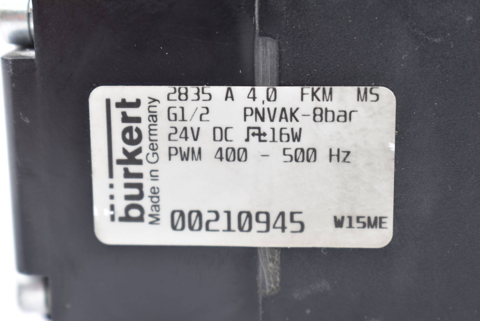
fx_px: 1101
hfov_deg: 24.6
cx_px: 240
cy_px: 160
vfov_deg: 16.6
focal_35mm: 82
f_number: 5.6
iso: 100
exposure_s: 1/10
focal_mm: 55
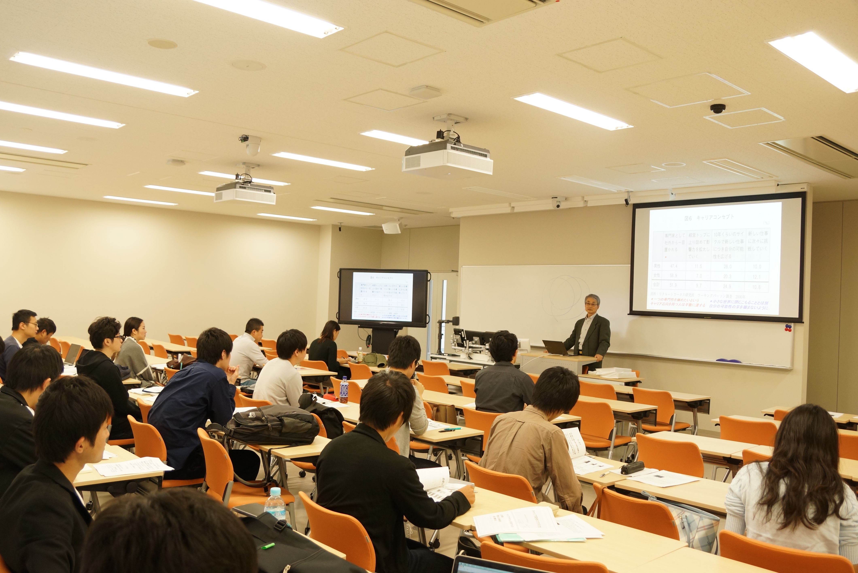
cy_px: 286
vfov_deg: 43.7
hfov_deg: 61.9
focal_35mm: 30
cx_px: 429
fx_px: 715
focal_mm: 20
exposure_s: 1/60
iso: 400
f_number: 4
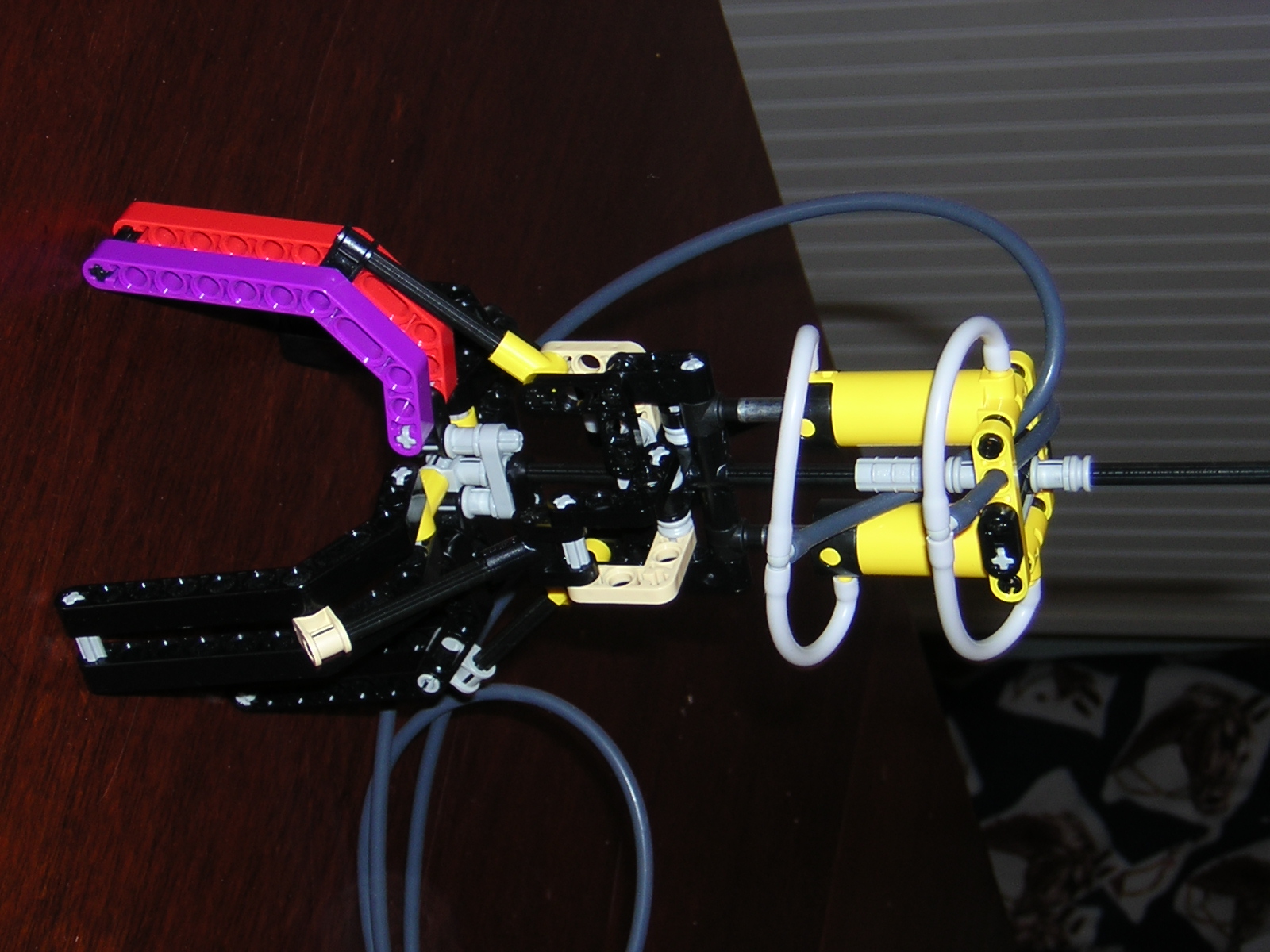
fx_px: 2825
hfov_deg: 25.3
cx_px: 635
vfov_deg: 19.1
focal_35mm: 77
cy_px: 476
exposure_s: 1/60.1
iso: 100
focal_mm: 10.1
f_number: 3.9
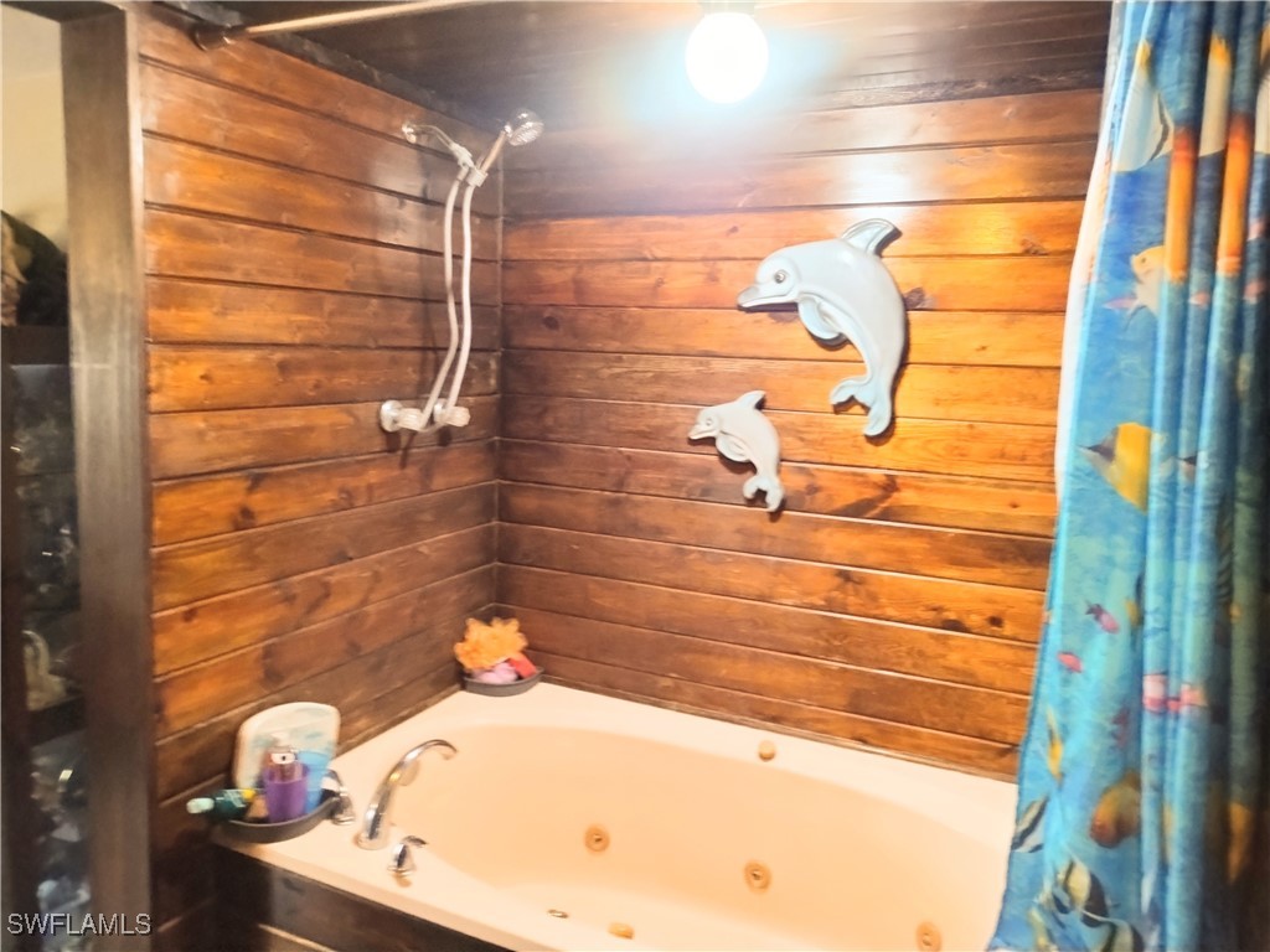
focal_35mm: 25
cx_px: 635
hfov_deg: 69.4
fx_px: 917
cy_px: 476
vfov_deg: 54.9
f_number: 1.7
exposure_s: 1/20
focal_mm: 4.71
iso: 416
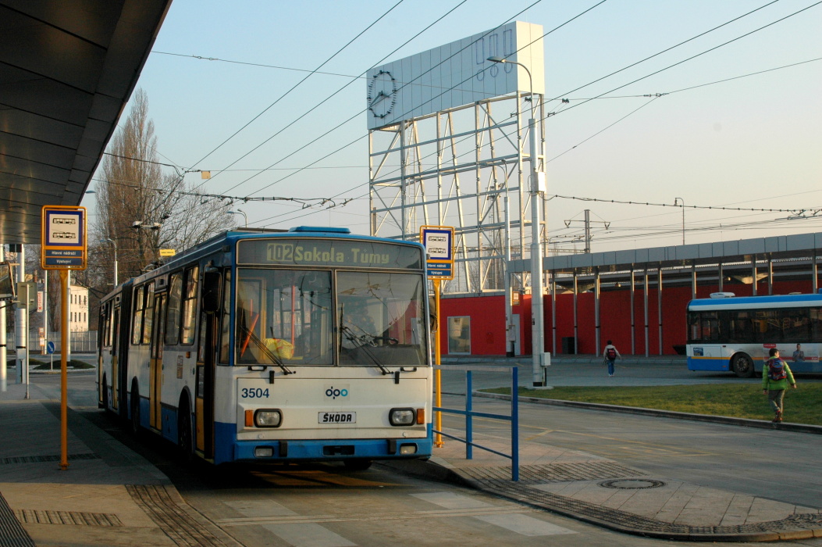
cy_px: 274
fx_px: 1163
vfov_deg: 26.4
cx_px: 411
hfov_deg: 38.9
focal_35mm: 51
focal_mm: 34
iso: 400
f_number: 8
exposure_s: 1/250
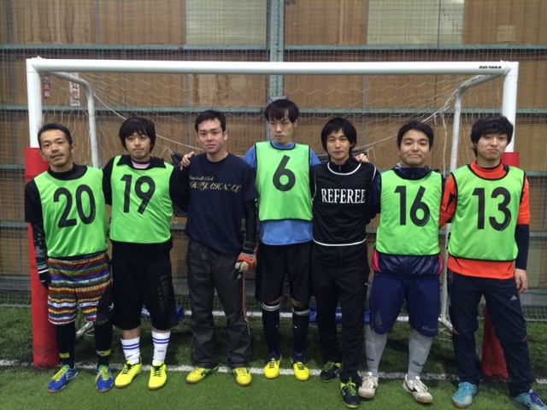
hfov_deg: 61.7
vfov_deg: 48.2
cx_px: 274
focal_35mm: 29
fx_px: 458
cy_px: 205
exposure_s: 1/30
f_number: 2.2
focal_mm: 4.15
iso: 250
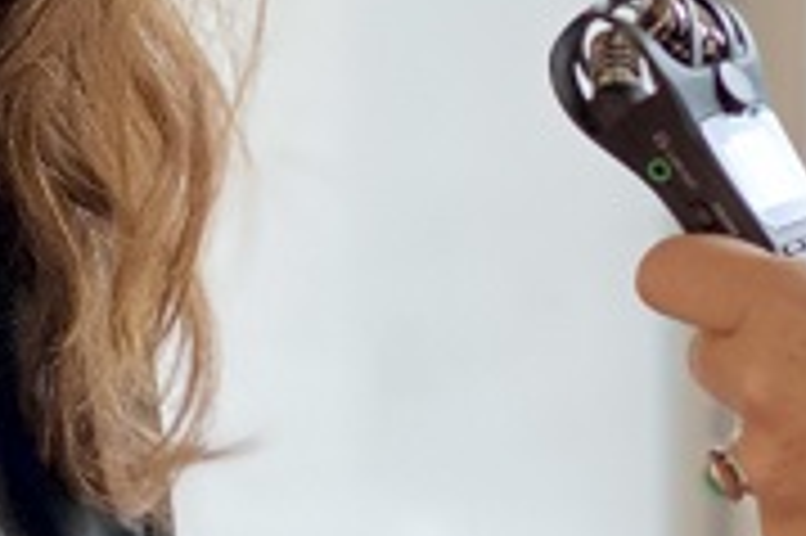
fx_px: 4339
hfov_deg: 10.6
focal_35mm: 194
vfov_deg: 7.1
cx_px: 288
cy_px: 178
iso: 125
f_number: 2
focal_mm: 6
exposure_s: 1/100
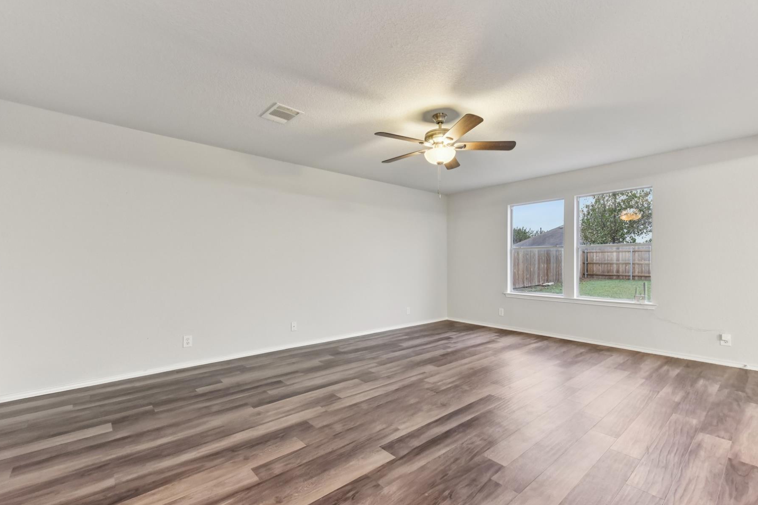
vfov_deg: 73.7
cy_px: 260
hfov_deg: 96.7
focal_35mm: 16
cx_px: 387
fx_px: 337
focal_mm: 14
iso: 1250
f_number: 8
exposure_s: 1/15
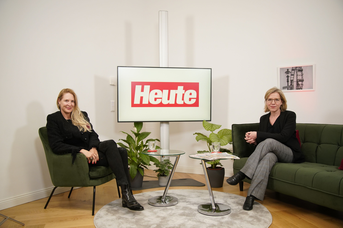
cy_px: 114
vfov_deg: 40.0
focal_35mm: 33
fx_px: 314
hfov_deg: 57.2
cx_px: 172
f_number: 3.2
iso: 1600
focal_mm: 33
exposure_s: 1/320
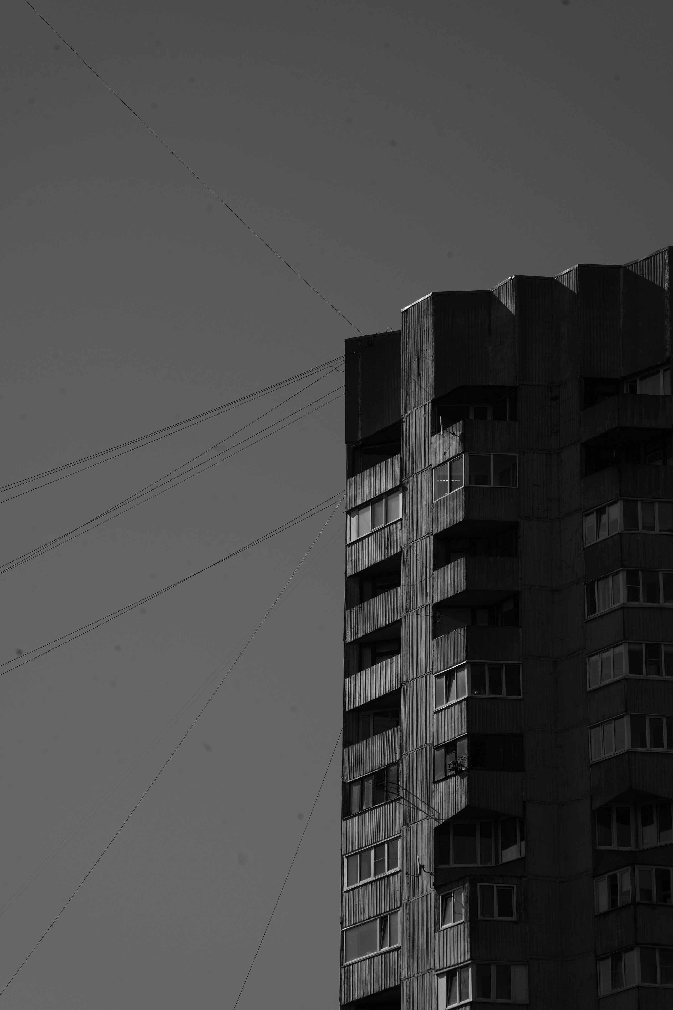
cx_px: 336
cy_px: 505
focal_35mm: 30
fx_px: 841
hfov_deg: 43.6
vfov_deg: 61.9
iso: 100
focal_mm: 30
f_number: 8
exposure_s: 1/250
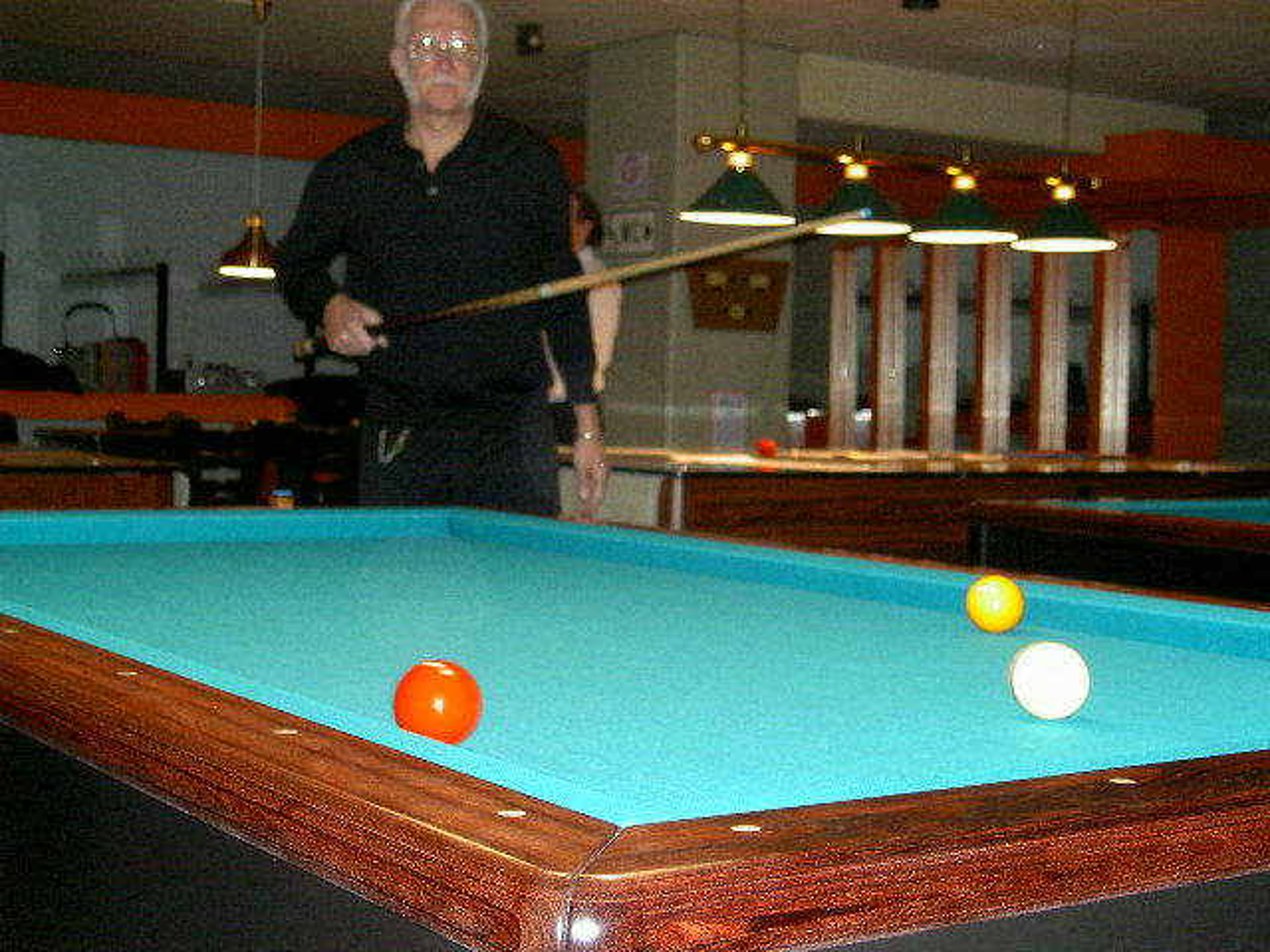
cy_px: 476
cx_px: 635
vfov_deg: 26.6
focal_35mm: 55
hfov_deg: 34.9
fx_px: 2018
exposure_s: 1/68.5
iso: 100
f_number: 3.3
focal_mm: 11.3
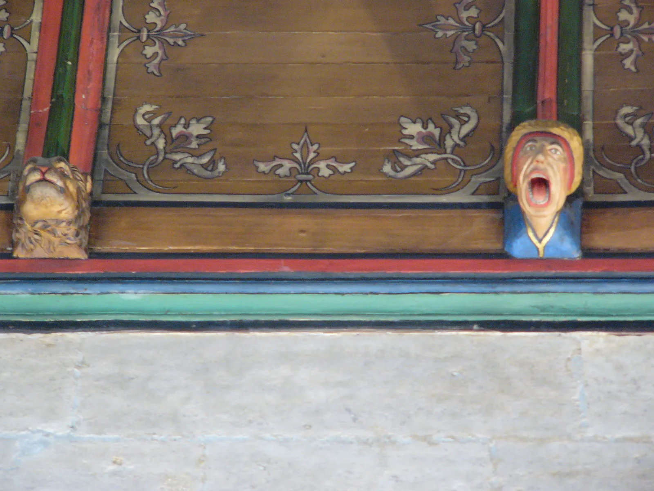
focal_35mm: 197
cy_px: 246
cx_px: 327
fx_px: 3722
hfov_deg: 10.0
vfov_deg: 7.5
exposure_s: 1/5
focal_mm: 32.8
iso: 200
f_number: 2.8
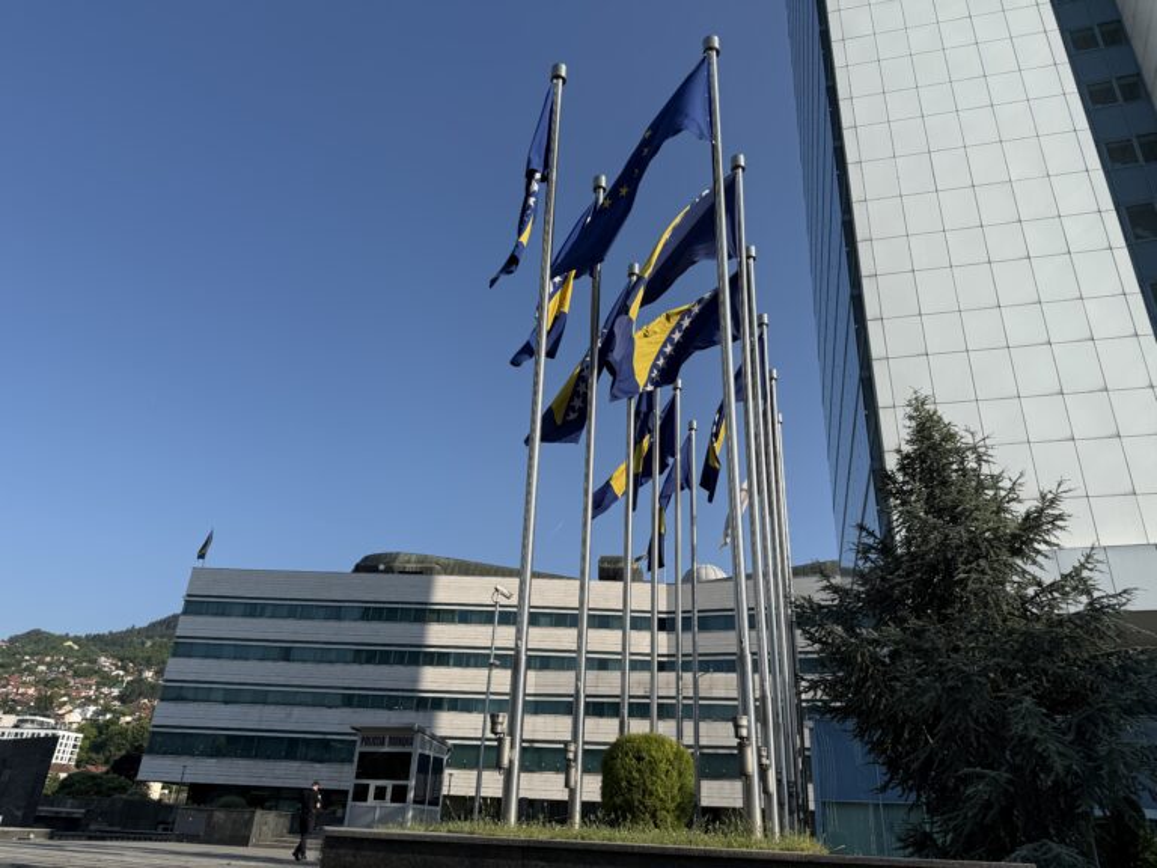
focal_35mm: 24
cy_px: 434
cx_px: 578
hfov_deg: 71.6
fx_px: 802
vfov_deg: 56.8
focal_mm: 6.76
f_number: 1.78
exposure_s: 1/4975
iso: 80
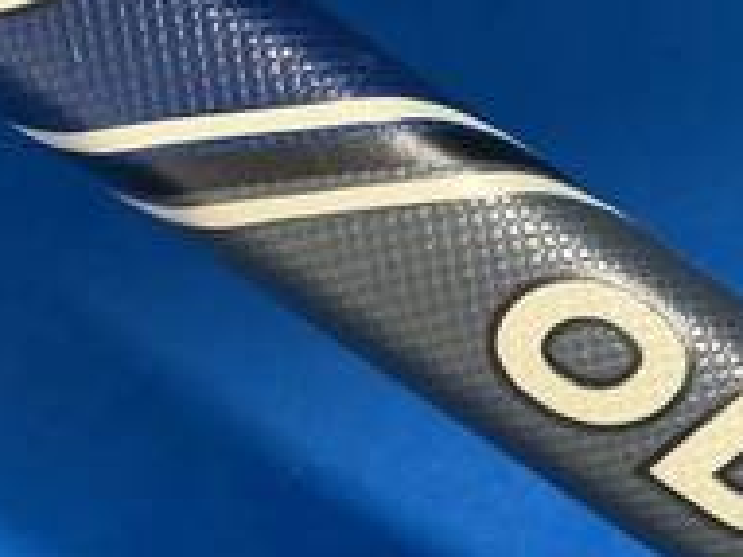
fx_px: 1866
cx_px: 774
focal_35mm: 87
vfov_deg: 16.8
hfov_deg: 21.6
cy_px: 436
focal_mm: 4.25
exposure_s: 1/60
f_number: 1.8
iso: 250
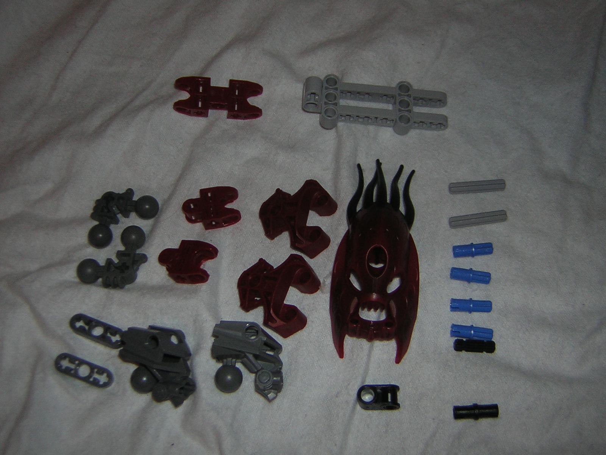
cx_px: 303
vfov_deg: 33.6
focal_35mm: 43
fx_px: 753
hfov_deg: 43.9
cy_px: 228
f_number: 2.8
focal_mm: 5.6
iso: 50
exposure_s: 1/60.1
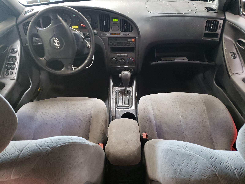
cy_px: 92
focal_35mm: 26
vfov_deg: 53.1
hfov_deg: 67.3
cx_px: 122
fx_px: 184
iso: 360
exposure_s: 1/30
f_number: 1.5
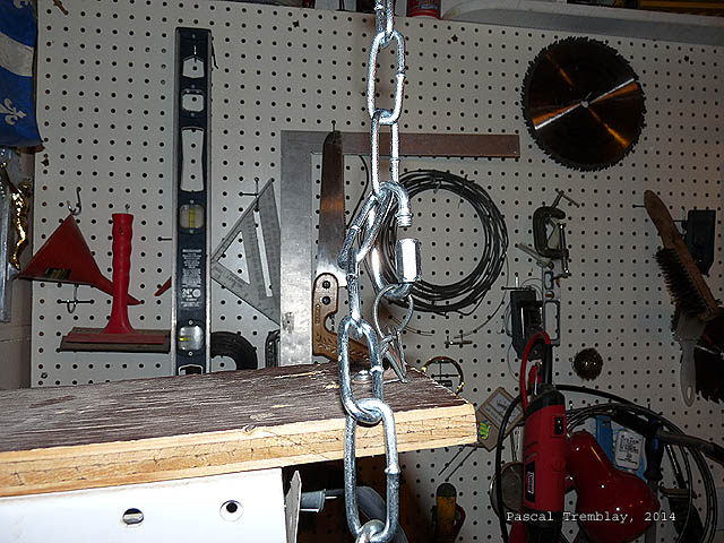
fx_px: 565
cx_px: 362
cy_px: 272
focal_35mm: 27
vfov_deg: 51.4
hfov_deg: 65.3
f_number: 4
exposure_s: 1/30
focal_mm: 4.8
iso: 100
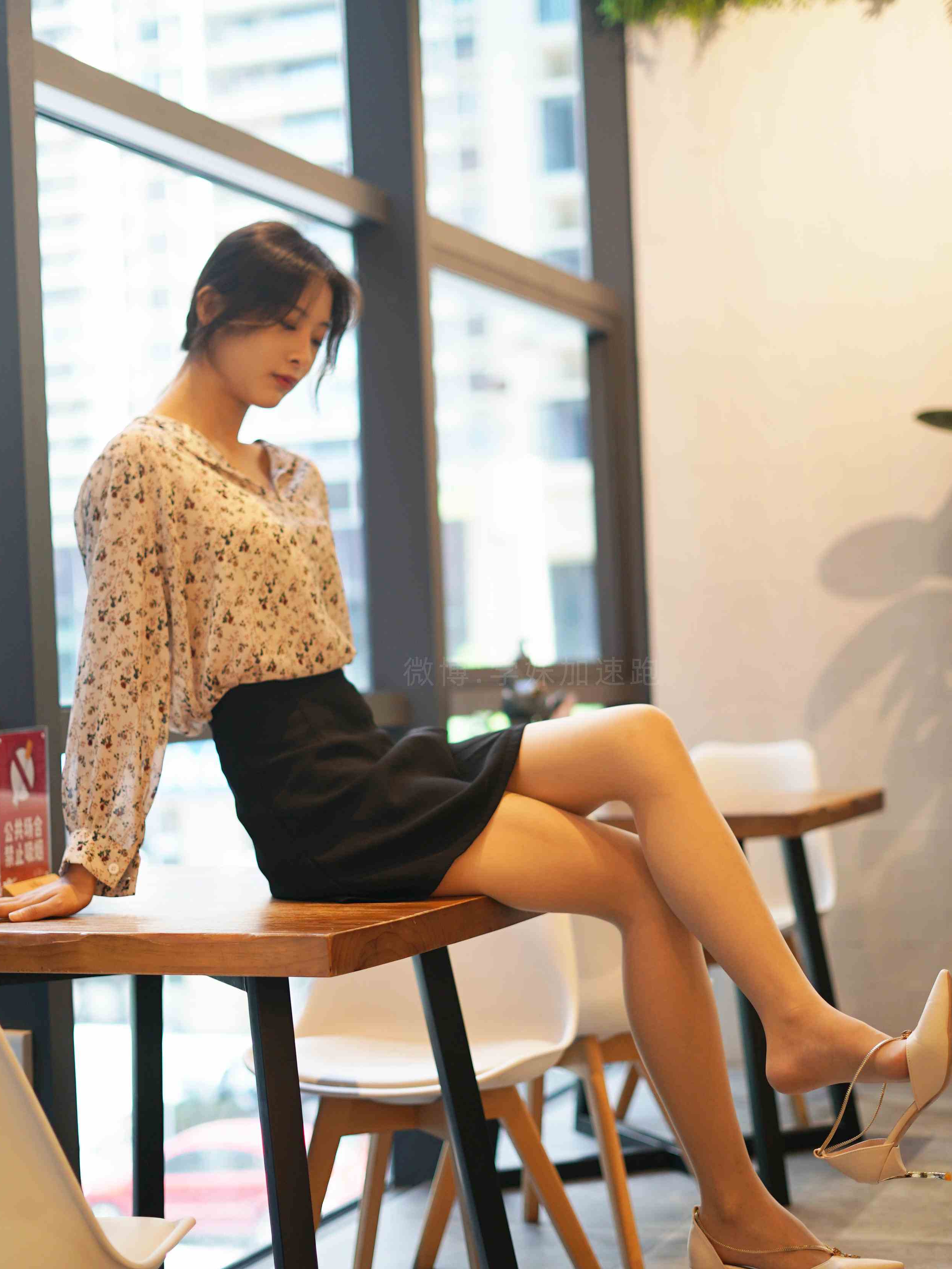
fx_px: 2236
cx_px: 448
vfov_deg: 31.7
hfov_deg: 24.0
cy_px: 683
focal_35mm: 61
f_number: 1.8
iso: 250
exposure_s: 1/160
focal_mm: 50
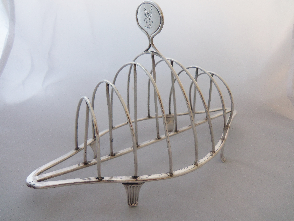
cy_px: 110
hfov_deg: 63.4
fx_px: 238
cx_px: 147
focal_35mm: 28
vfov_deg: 49.7
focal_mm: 5.1
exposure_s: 1/30
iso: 80
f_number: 3.9
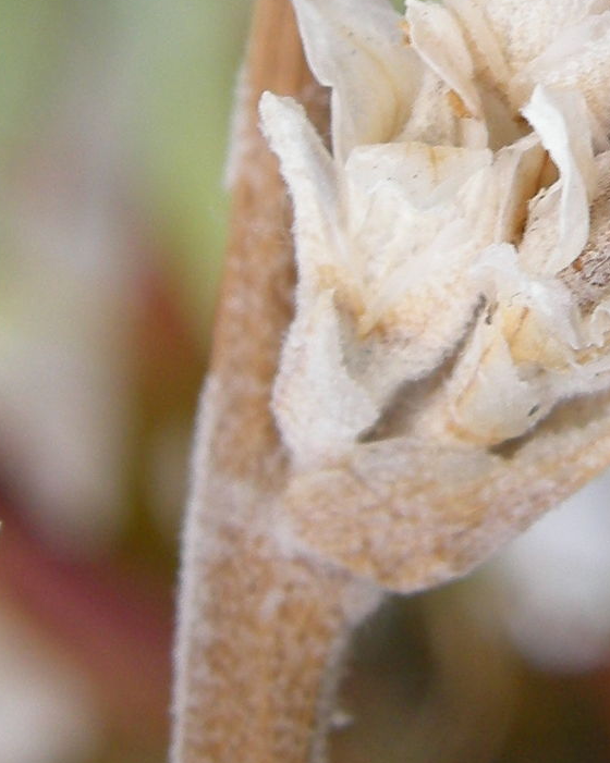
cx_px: 358
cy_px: 540
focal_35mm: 117
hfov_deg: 13.2
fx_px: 2643
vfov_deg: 16.4
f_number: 3.4
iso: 64
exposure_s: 1/75
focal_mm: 7.5
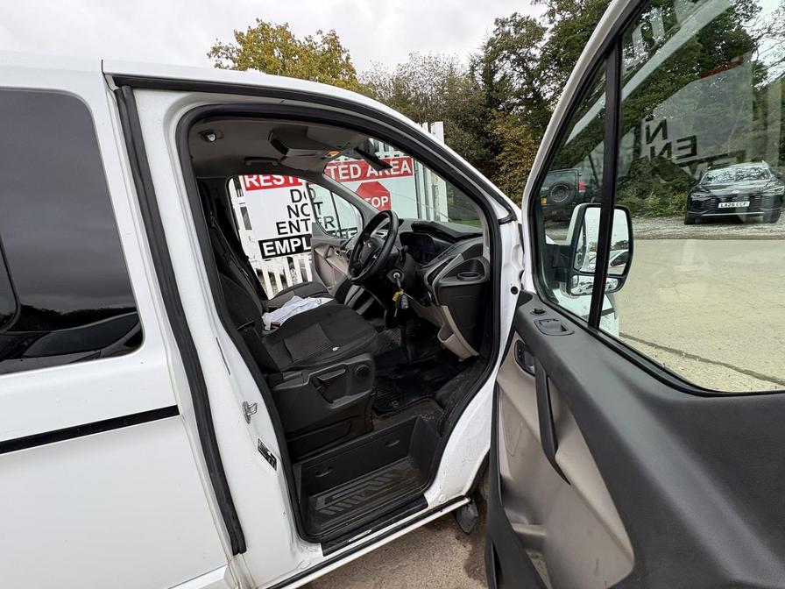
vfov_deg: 85.7
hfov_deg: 102.1
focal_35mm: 14
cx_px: 392
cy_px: 294
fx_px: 317
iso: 64
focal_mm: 2.22
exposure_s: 1/230
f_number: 2.2
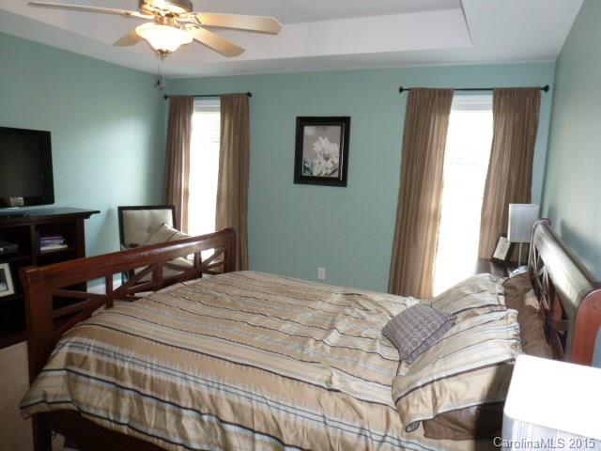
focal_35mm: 24
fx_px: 417
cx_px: 300
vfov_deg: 56.8
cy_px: 226
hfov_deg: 71.6
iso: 320
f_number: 3.3
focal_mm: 4.3
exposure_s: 1/60
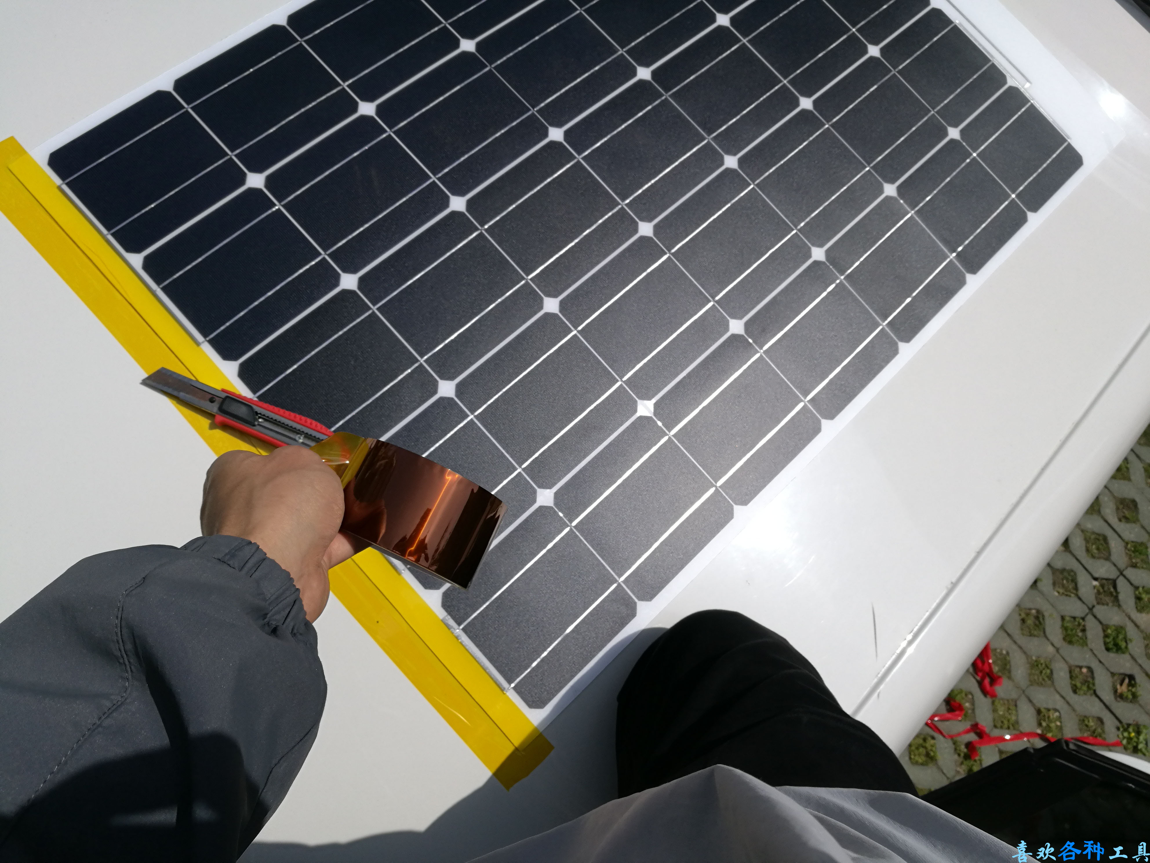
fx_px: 897
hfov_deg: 65.3
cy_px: 432
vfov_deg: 51.4
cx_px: 575
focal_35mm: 27
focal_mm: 4.5
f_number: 2.2
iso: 50
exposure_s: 1/2625
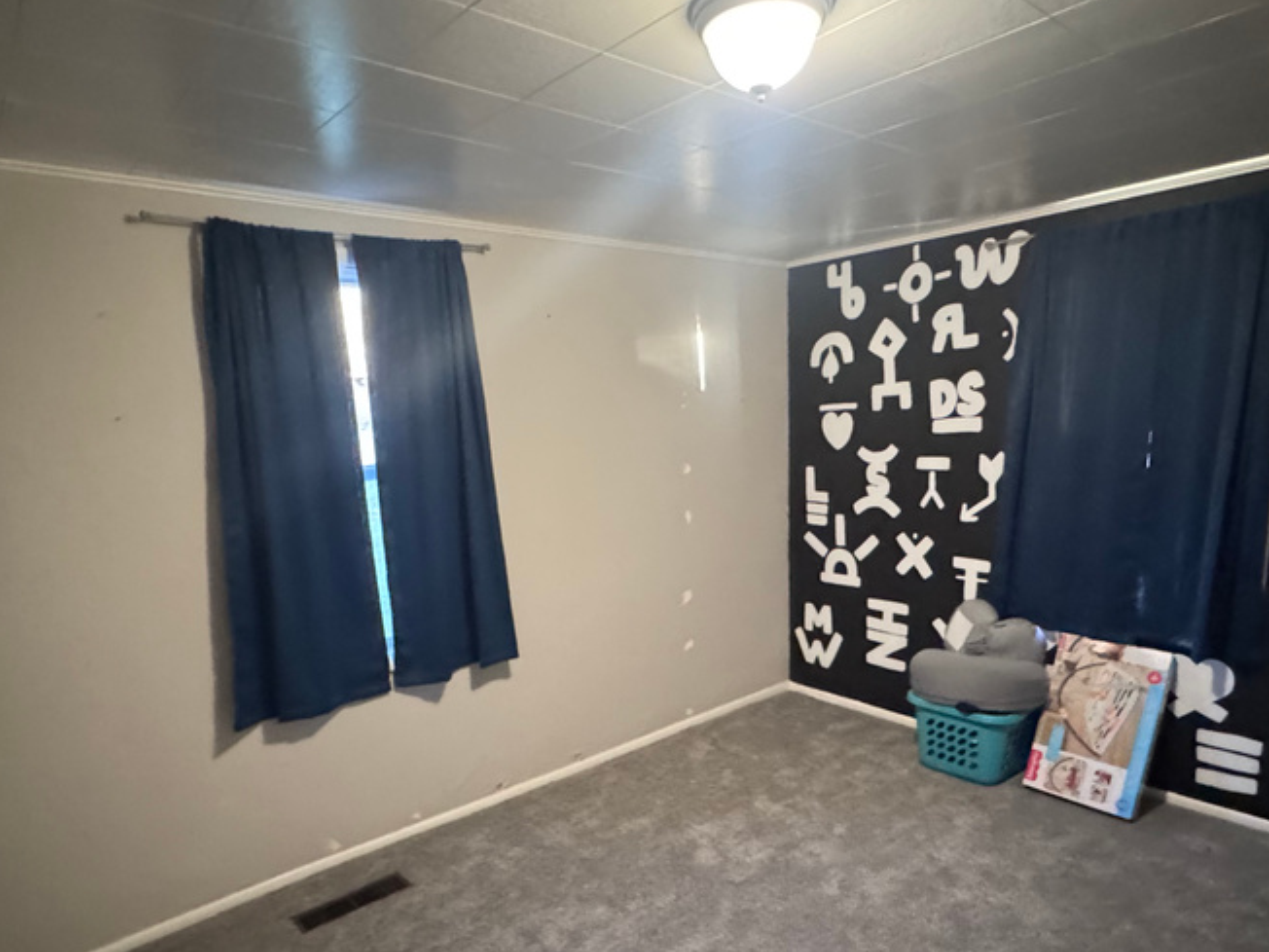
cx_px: 629
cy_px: 582
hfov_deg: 76.4
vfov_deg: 60.4
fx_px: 807
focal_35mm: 22
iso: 1250
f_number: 2.2
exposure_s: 1/40
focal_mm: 2.22
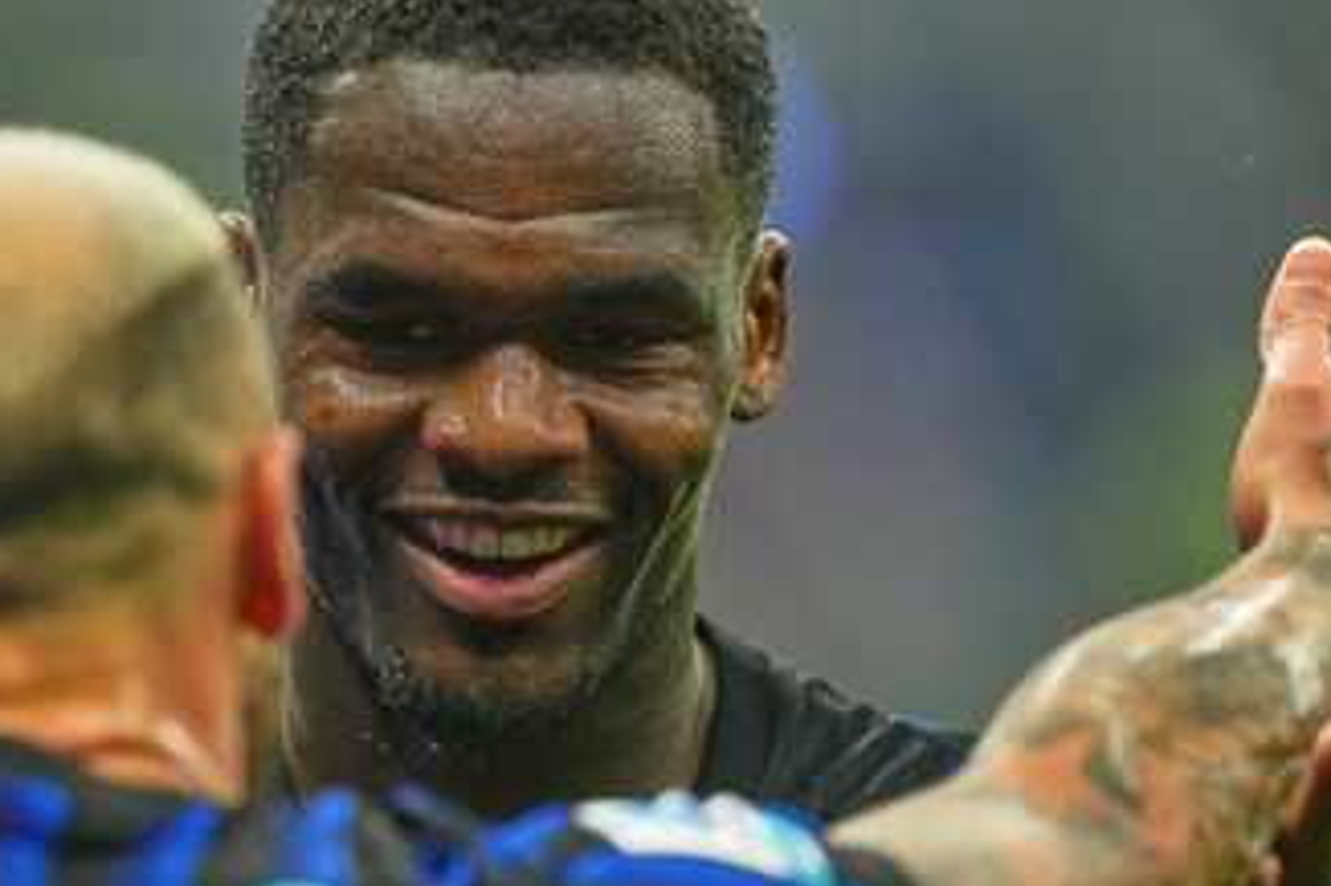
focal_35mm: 628
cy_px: 427
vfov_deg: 2.2
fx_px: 23206
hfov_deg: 3.3
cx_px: 306
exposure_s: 1/2000
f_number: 3.5
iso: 4000
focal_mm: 400
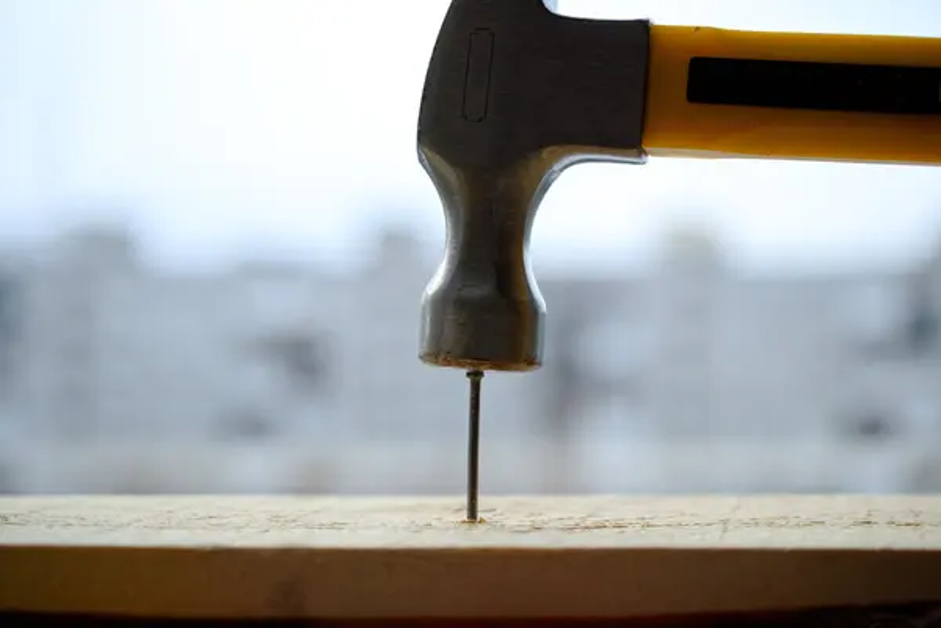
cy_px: 314
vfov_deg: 22.6
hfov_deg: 33.4
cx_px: 470
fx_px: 1568
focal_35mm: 60
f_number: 3
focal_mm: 40
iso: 200
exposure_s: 1/1250
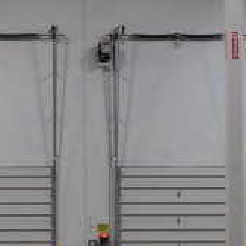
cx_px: -318
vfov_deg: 6.2
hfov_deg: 6.0
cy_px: 198
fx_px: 2257
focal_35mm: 281
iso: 800
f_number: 4
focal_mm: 35
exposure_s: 1/60
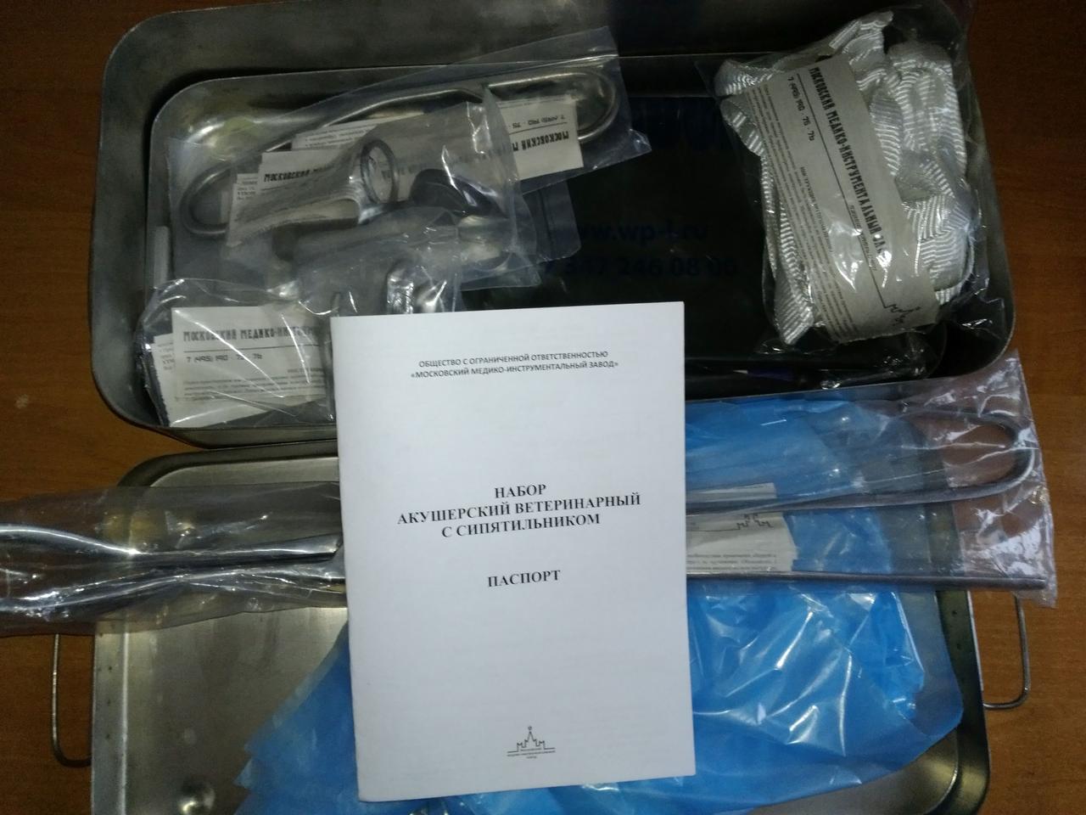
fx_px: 878
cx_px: 543
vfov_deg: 49.7
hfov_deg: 63.4
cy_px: 408
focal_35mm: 28
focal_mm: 3.79
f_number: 2
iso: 593
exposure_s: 1/33
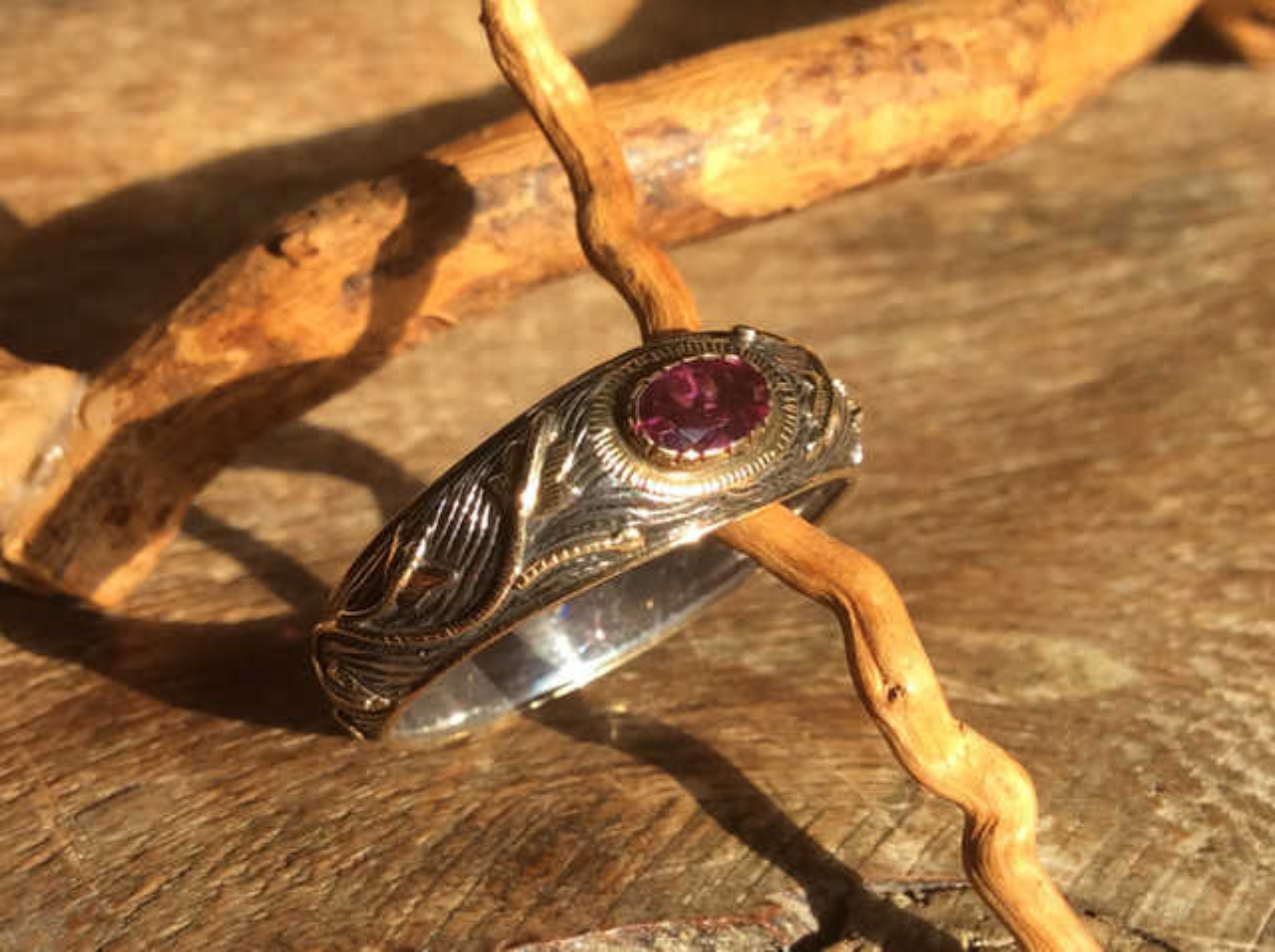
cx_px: 638
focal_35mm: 32
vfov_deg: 44.1
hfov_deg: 56.9
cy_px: 476
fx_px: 1177
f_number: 2.4
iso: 32
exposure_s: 1/506
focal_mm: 3.3
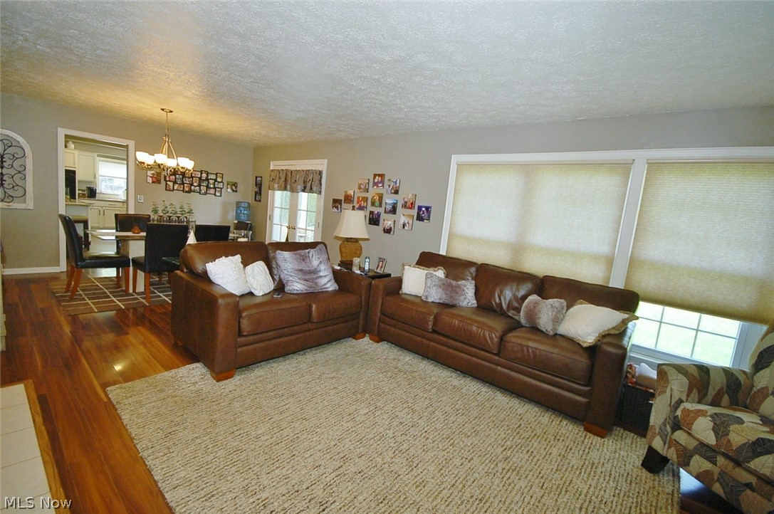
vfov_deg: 77.2
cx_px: 387
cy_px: 257
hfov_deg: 100.5
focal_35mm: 15
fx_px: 322
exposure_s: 1/60
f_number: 5
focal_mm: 10
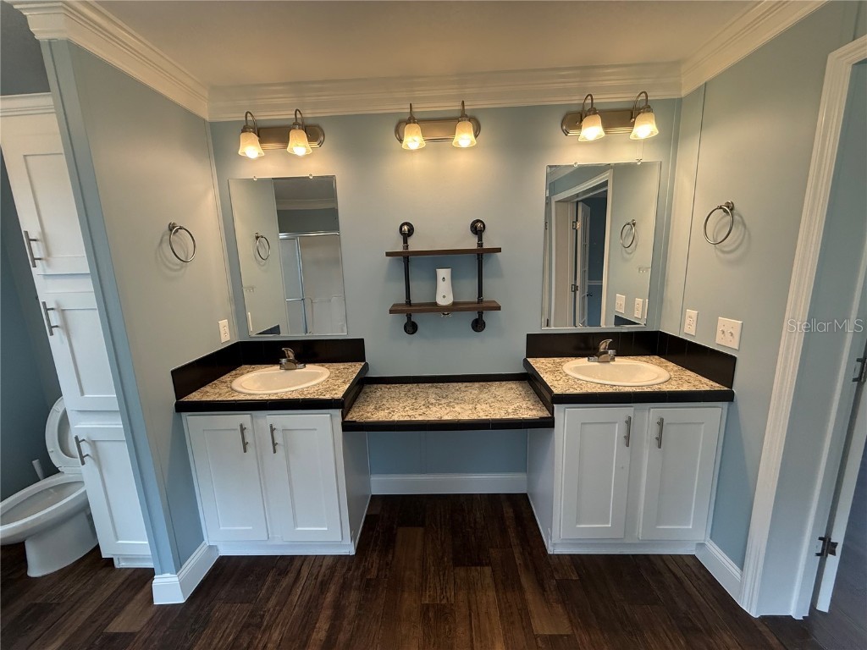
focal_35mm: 14
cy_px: 325
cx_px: 434
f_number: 2.2
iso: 200
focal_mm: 2.22
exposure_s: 1/120
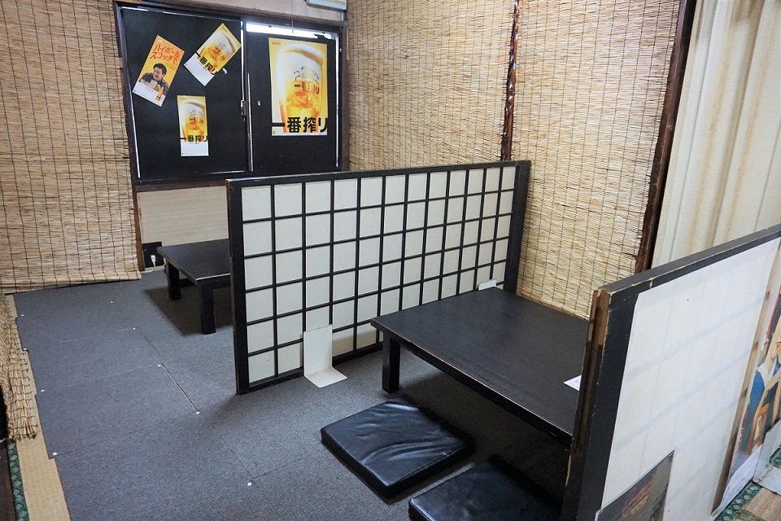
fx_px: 521
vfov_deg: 53.1
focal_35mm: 24
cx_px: 390
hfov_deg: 73.7
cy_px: 260
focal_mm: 16
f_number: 3.5
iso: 3200
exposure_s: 1/125
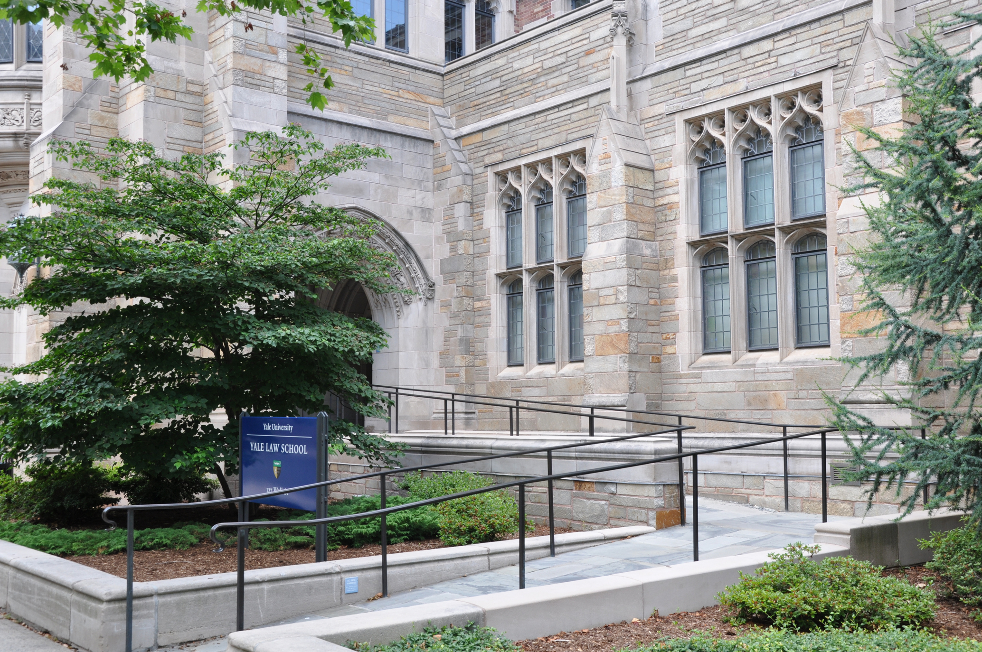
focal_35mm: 39
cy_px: 325
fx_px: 1049
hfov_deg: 50.1
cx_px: 490
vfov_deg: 34.5
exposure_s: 1/60
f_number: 8
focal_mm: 25
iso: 250
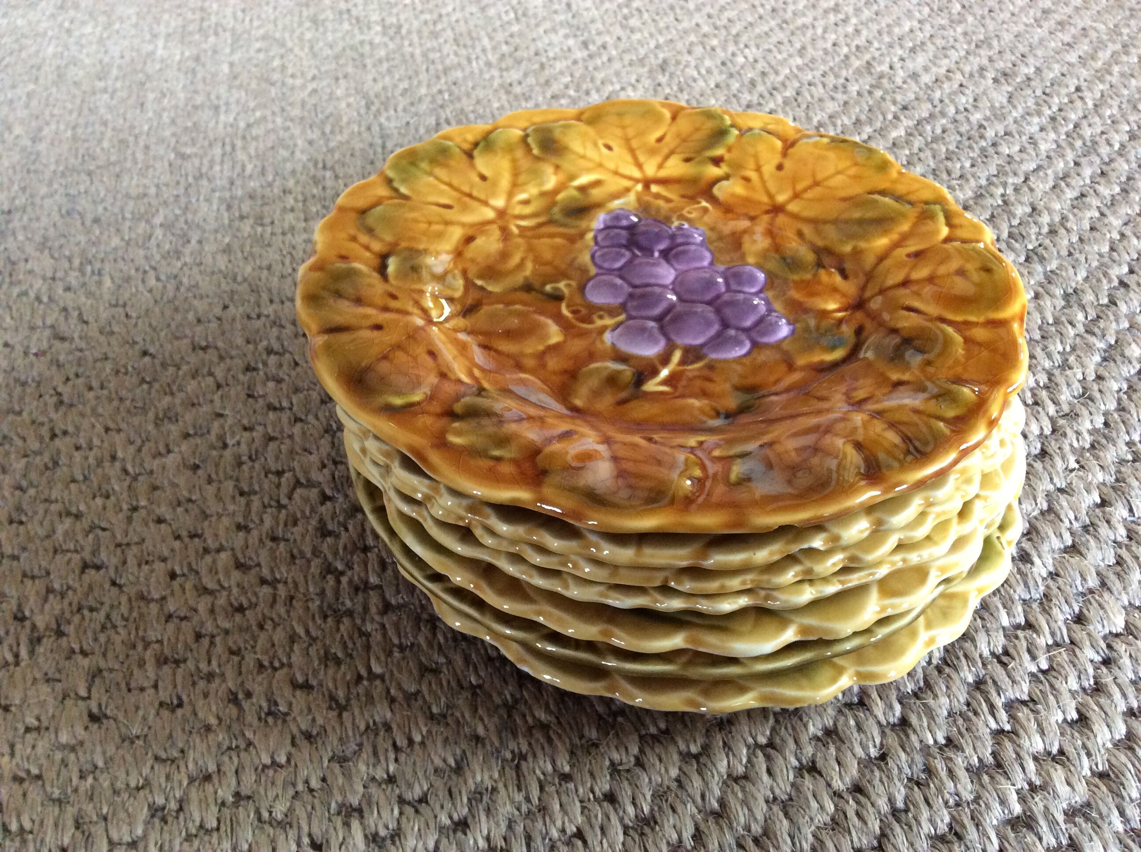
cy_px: 426
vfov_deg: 44.1
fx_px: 1053
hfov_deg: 56.9
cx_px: 570
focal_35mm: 32
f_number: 2.4
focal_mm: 3.3
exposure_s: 1/25
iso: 250
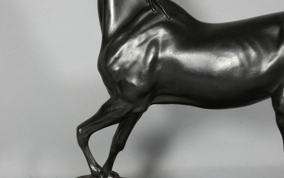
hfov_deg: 45.3
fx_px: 341
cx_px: 144
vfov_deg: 29.2
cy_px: 87
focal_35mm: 44
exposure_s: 1/125
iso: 400
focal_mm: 7.3
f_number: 3.6
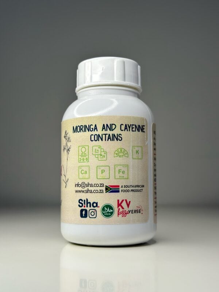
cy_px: 146
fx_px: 405
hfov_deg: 30.3
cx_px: 110
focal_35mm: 48
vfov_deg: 39.7
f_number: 1.78
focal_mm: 6.86
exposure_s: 1/197
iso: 80
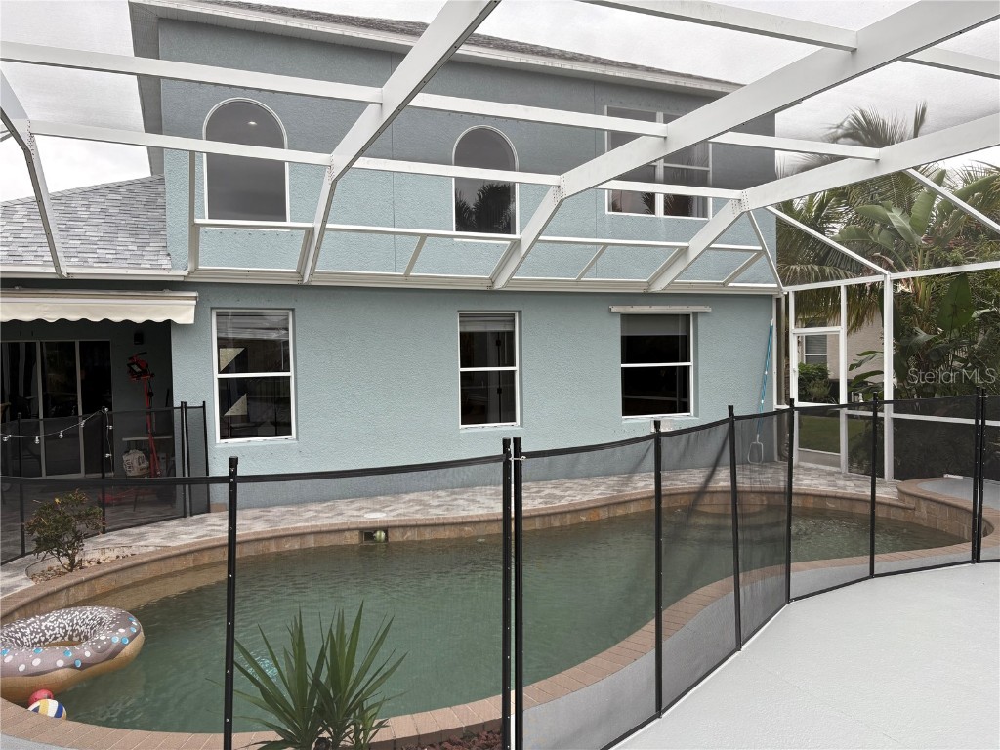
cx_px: 500
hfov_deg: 67.3
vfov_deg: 53.1
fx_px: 751
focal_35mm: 26
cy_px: 375
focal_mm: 5.96
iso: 50
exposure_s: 1/462
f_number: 1.6
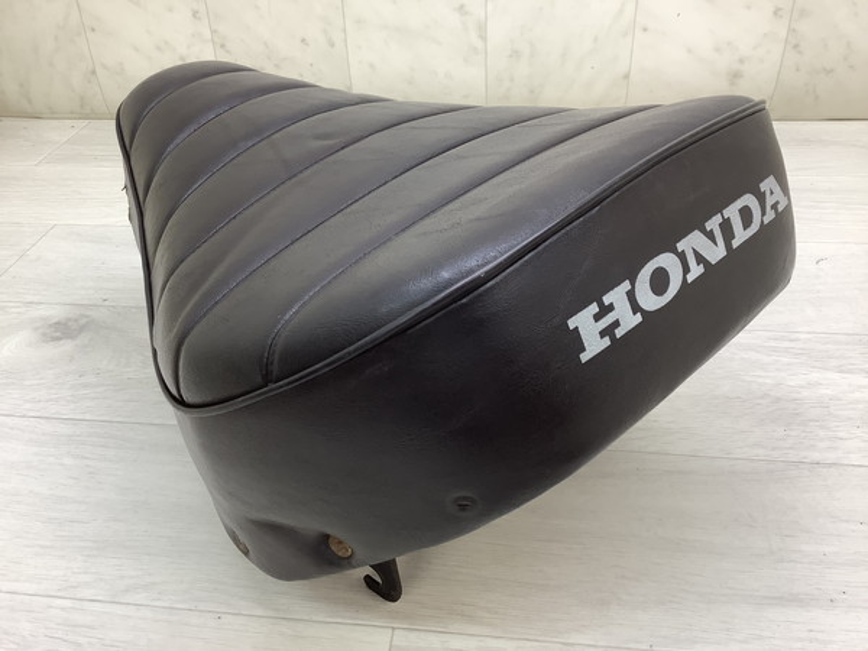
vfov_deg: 45.4
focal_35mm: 31
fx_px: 777
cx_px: 434
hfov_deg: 58.4
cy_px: 326
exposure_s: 1/60
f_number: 2.4
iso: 50
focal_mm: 3.3
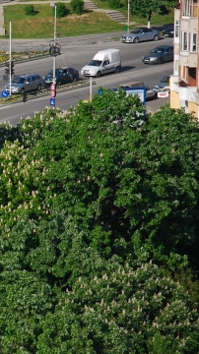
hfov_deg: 2.9
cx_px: -155
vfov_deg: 5.1
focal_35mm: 420
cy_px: 169
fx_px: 3947
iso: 100
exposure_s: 1/640
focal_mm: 120
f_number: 5.6
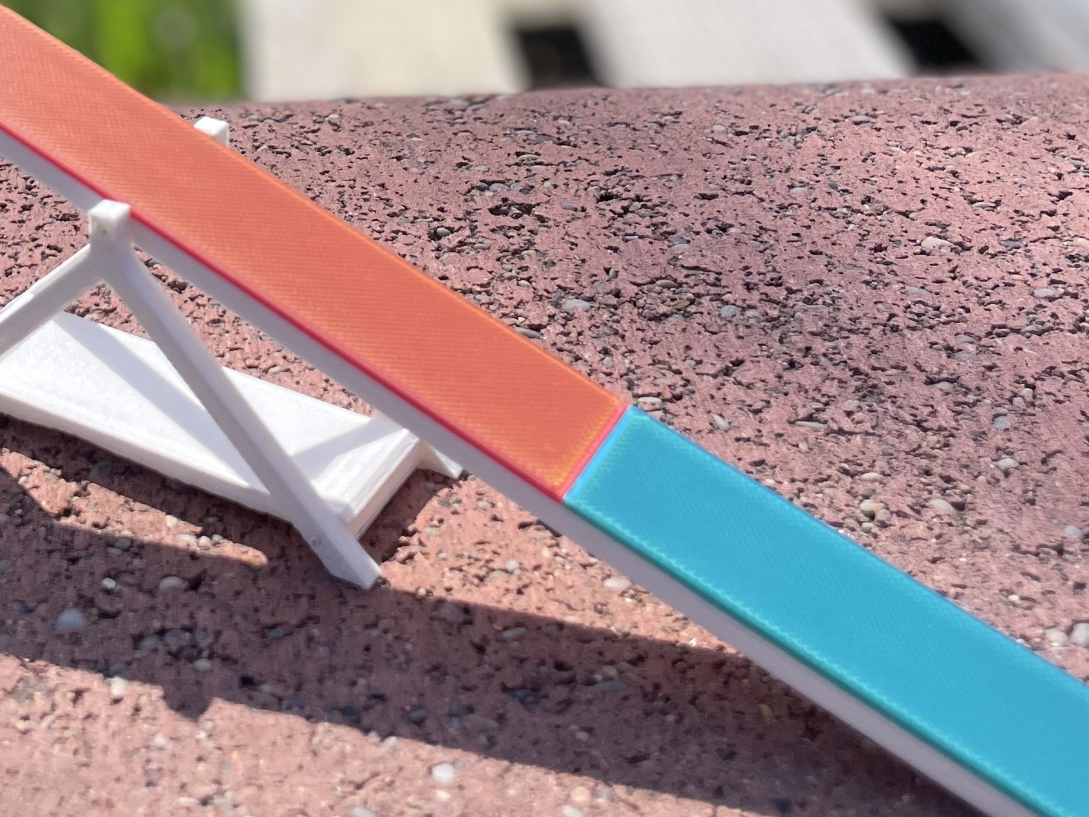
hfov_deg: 29.7
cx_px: 84
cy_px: -32
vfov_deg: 22.6
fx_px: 1950
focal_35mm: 62
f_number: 1.6
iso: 50
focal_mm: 4.2
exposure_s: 1/3300
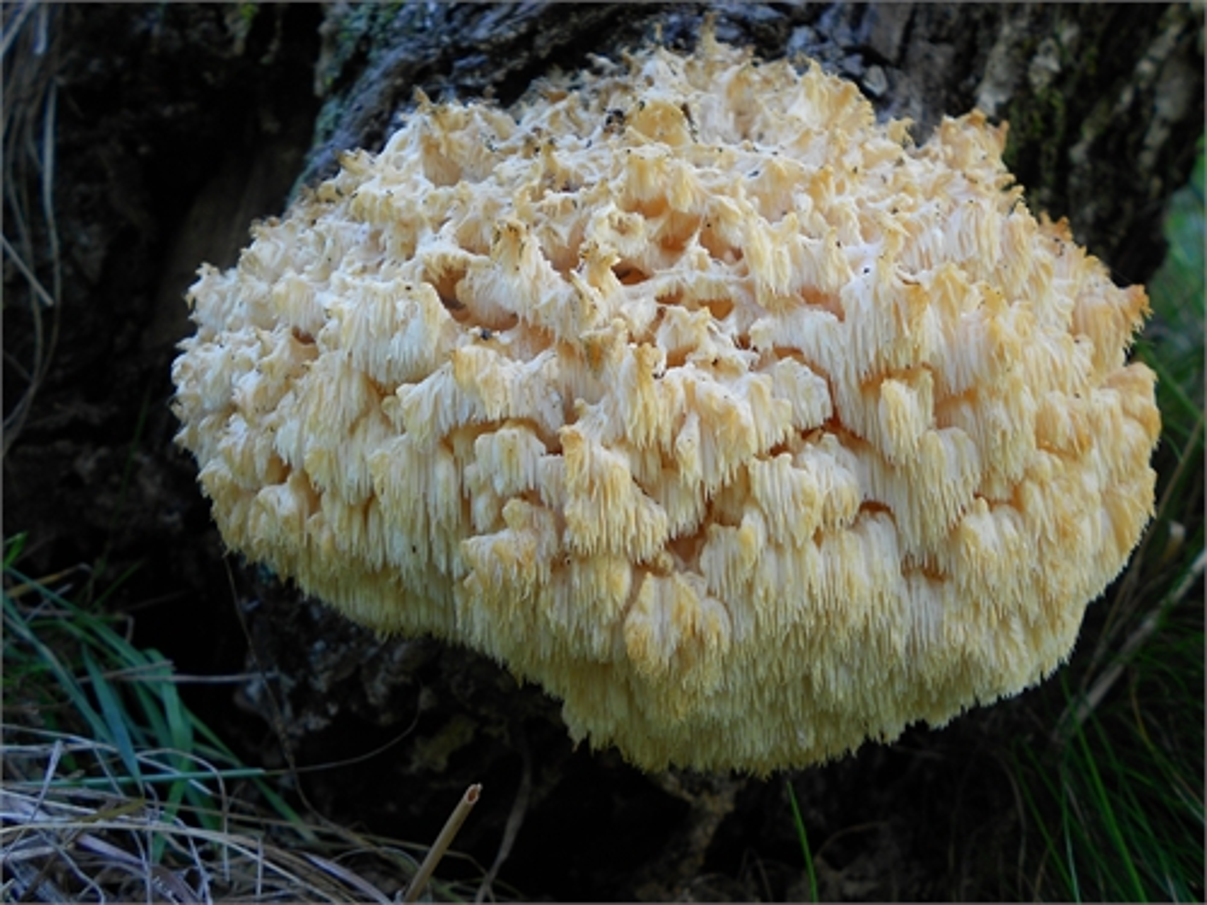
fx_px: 1011
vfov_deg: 48.2
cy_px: 452
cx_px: 604
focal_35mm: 29
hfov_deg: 61.7
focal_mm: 5.1
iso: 80
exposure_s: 1/30
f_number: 3.4
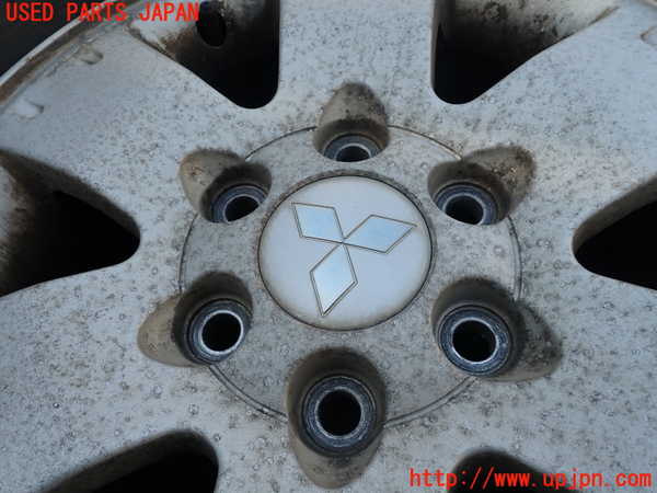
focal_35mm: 25
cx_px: 328
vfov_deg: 54.9
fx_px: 474
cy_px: 246
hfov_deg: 69.4
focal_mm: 4.5
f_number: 2.8
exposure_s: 1/400
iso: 100
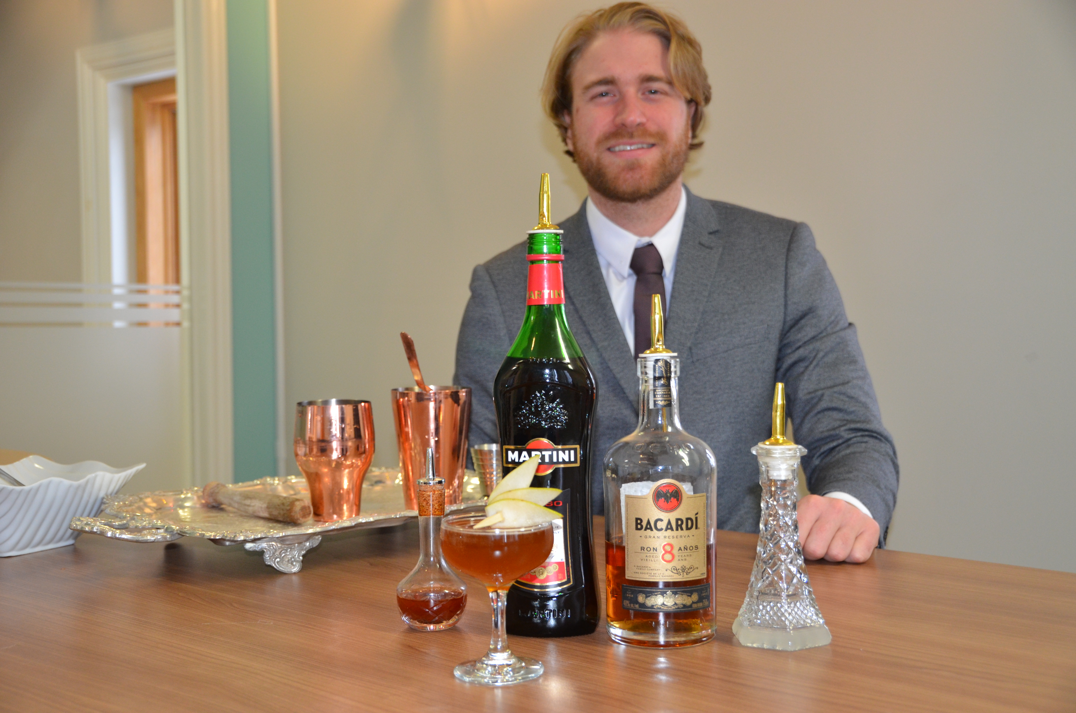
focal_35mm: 48
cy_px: 356
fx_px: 1432
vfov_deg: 28.0
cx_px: 538
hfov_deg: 41.2
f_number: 4.2
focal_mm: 32
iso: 800
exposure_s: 1/60
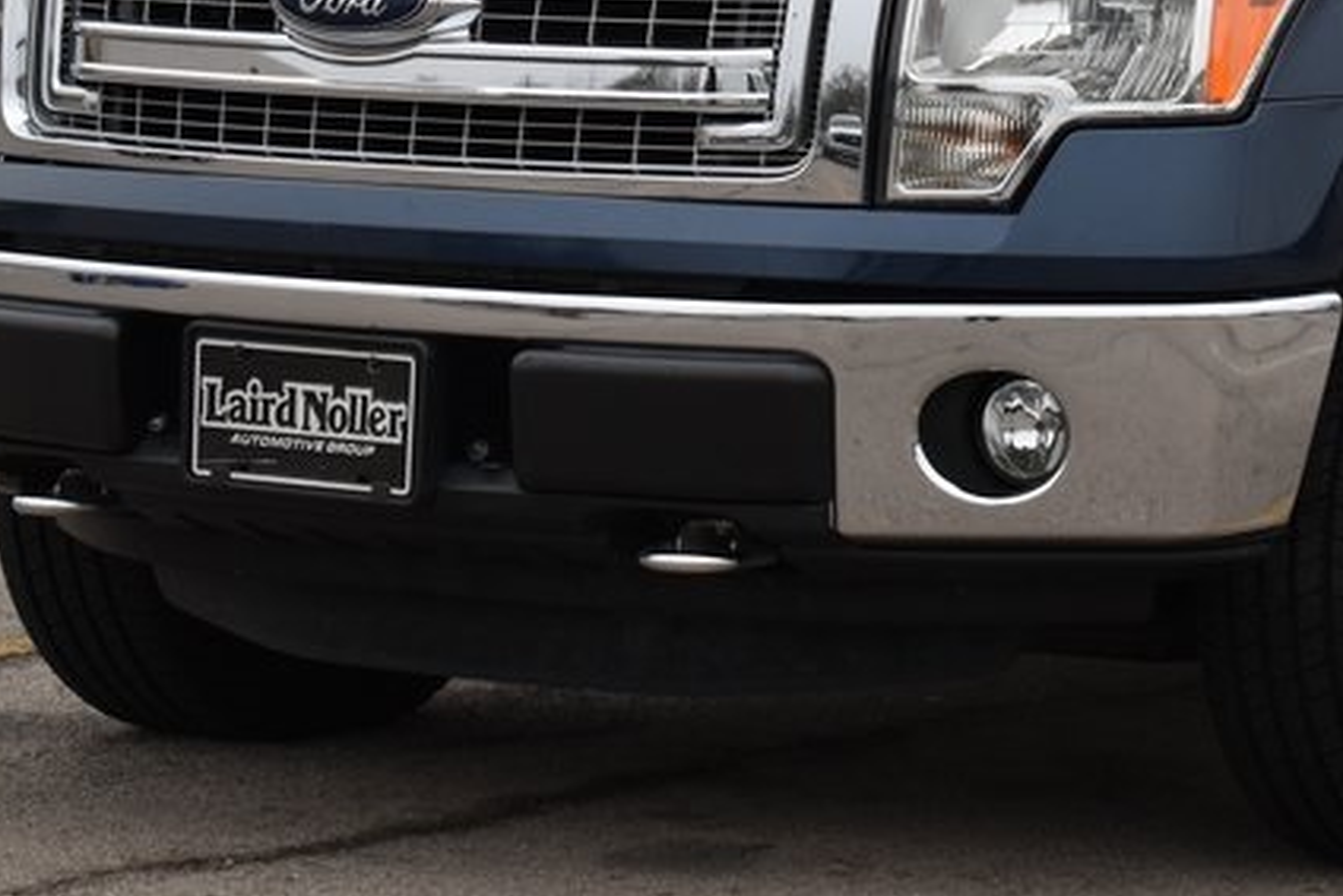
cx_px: 1349
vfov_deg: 7.9
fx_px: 6493
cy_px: 55
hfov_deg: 11.7
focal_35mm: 174
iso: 400
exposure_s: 1/100
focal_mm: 48
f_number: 5.3
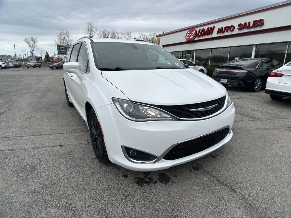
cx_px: 146
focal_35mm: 26
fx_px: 219
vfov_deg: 53.1
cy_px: 109
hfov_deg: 67.3
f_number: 1.5
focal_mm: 5.7
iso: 50
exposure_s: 1/2457
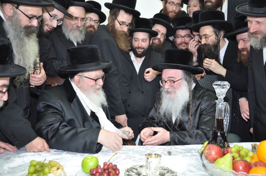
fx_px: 288
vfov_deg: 34.1
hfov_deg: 49.6
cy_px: 88
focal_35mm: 39
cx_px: 133
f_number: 4.5
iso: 500
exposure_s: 1/60
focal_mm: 26
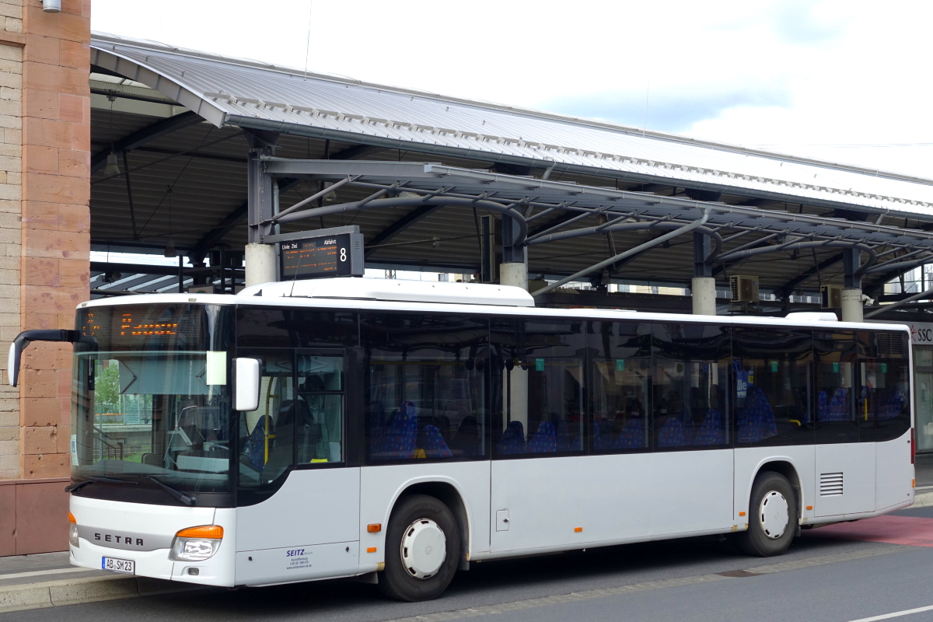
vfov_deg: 22.6
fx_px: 1555
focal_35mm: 60
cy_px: 311
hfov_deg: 33.4
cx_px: 466
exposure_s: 1/320
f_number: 4
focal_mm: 21.94
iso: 125
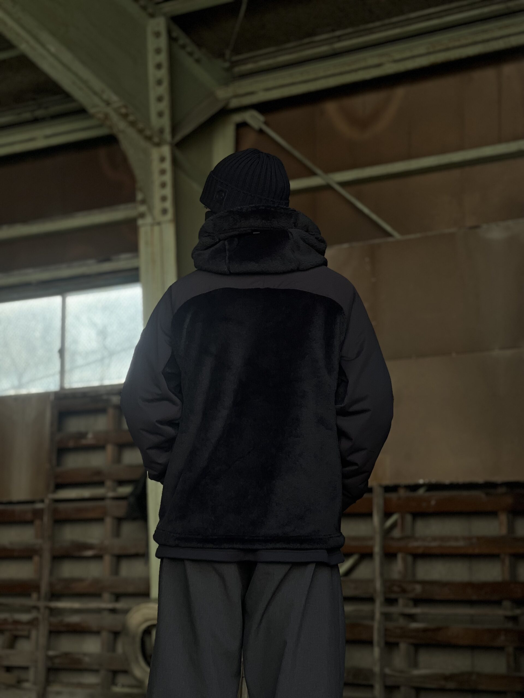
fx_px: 1554
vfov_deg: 25.3
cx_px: 262
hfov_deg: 19.1
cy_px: 349
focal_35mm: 77
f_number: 2.8
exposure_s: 1/139
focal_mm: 9
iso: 40
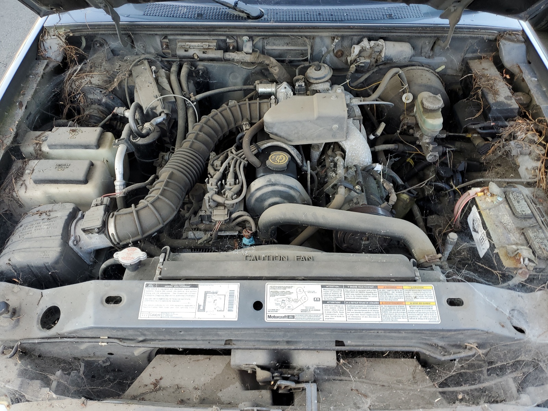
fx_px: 412
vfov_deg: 53.1
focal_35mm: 26
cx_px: 274
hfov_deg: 67.3
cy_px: 206
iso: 50
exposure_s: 1/149
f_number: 1.5
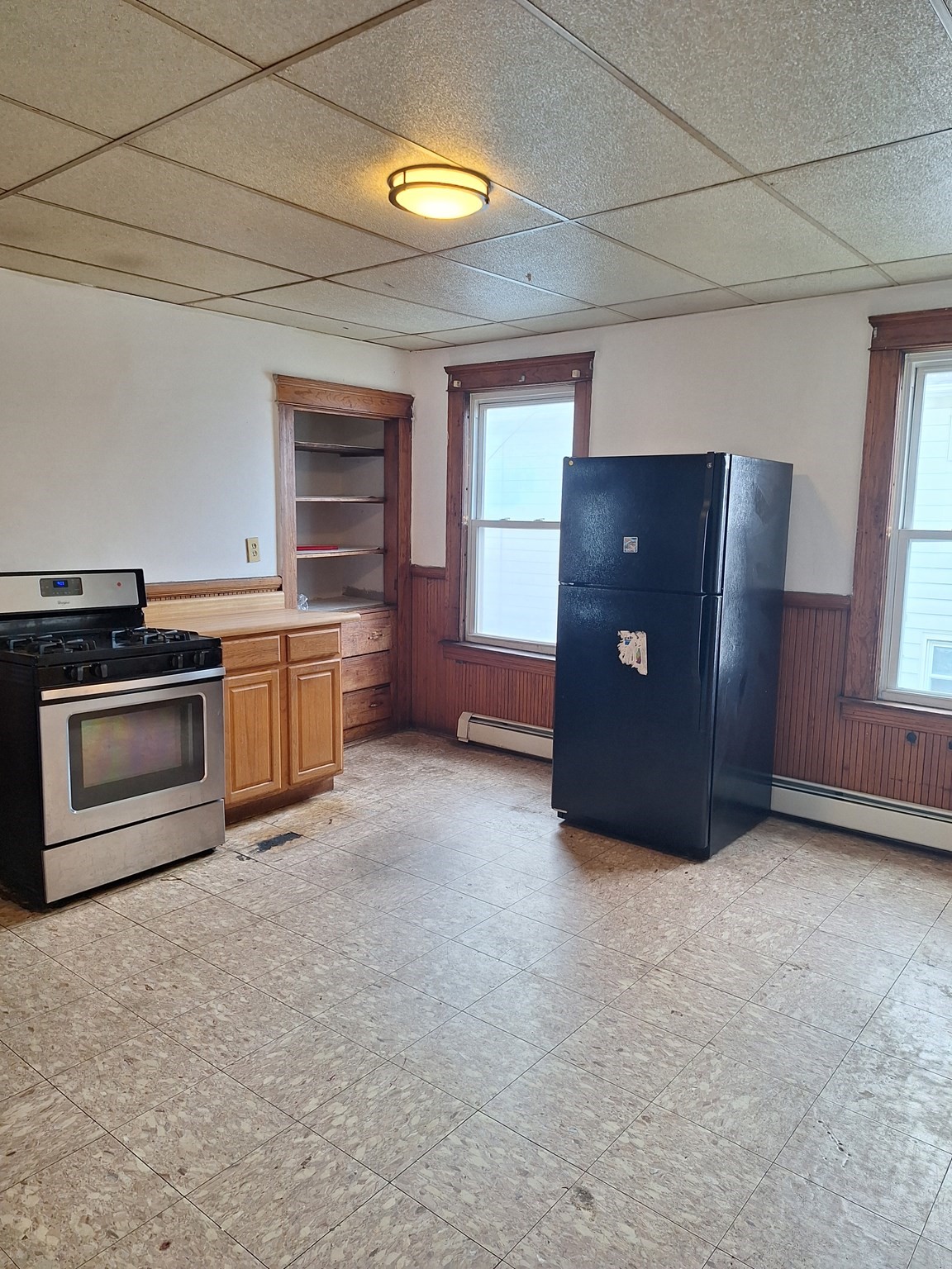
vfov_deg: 73.9
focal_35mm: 23
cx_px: 476
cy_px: 634
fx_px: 843
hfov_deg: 58.9
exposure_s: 1/120
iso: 64
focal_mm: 5.54
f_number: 1.8
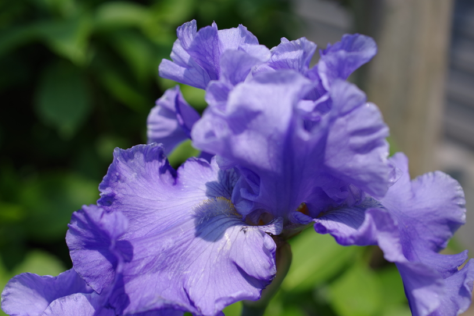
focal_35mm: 44
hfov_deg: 44.5
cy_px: 193
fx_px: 579
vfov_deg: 30.4
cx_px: 248
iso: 100
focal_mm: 35
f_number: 4
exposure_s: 1/640
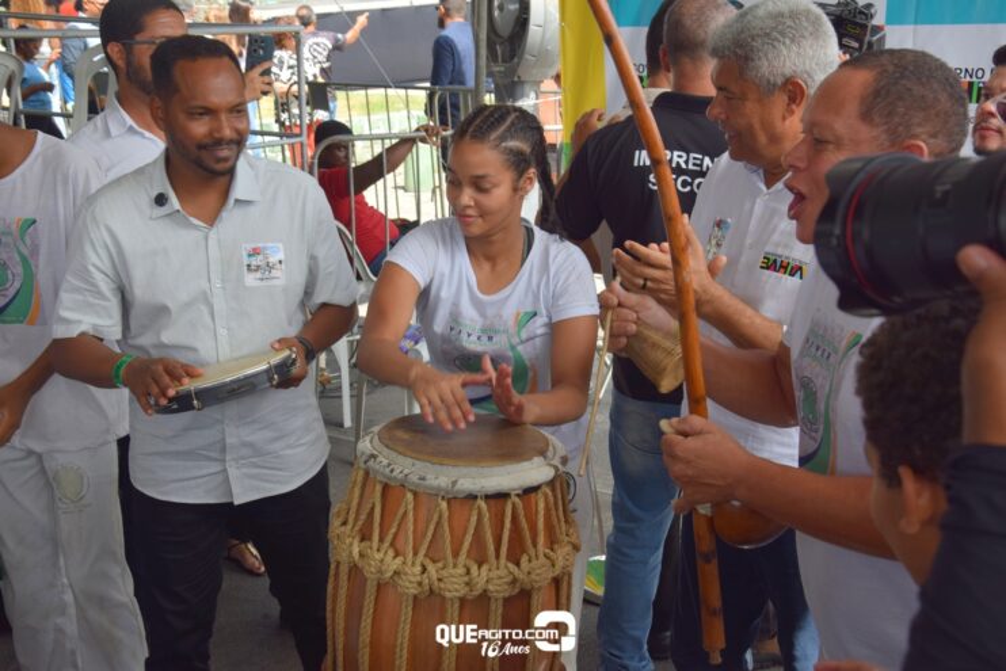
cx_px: 503
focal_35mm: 48
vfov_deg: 28.1
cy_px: 336
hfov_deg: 41.1
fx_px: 1342
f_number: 8
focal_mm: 32
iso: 220
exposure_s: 1/250
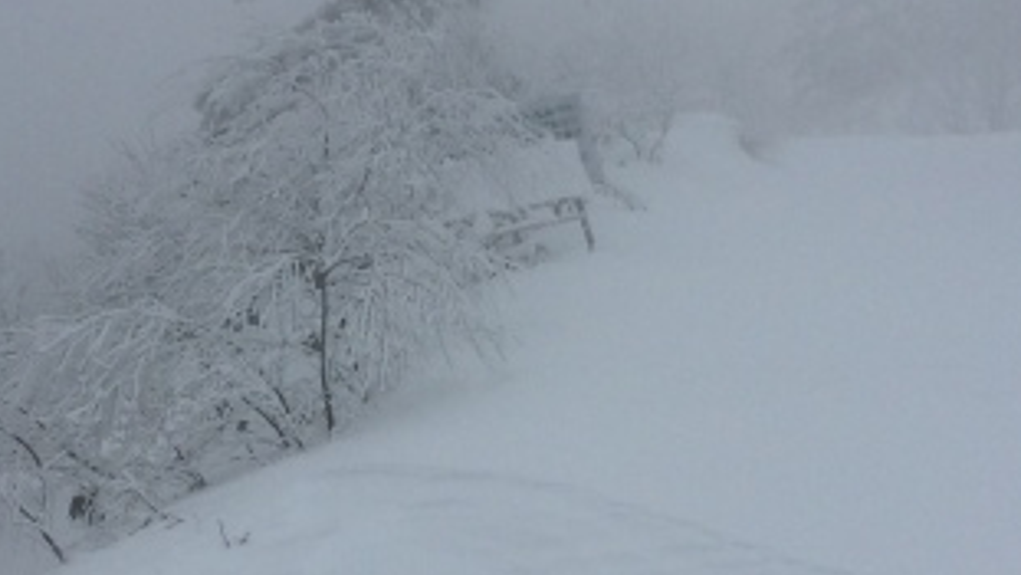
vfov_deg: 14.4
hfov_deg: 25.3
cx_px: 440
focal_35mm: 84
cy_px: 325
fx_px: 2274
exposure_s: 1/1080
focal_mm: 4.12
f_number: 2.2
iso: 32
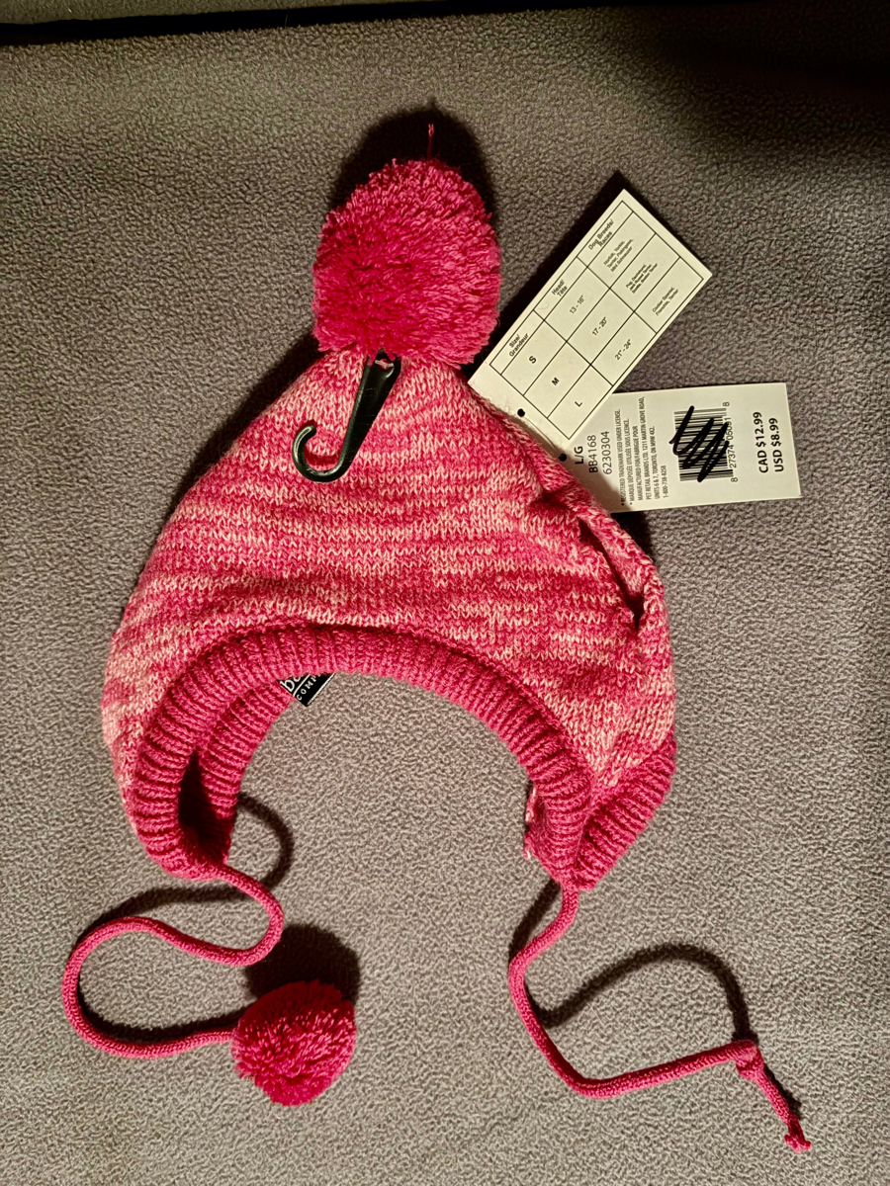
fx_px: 891
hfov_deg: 53.1
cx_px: 445
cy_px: 593
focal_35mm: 26
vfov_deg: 67.3
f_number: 1.6
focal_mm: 5.96
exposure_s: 1/12
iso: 640
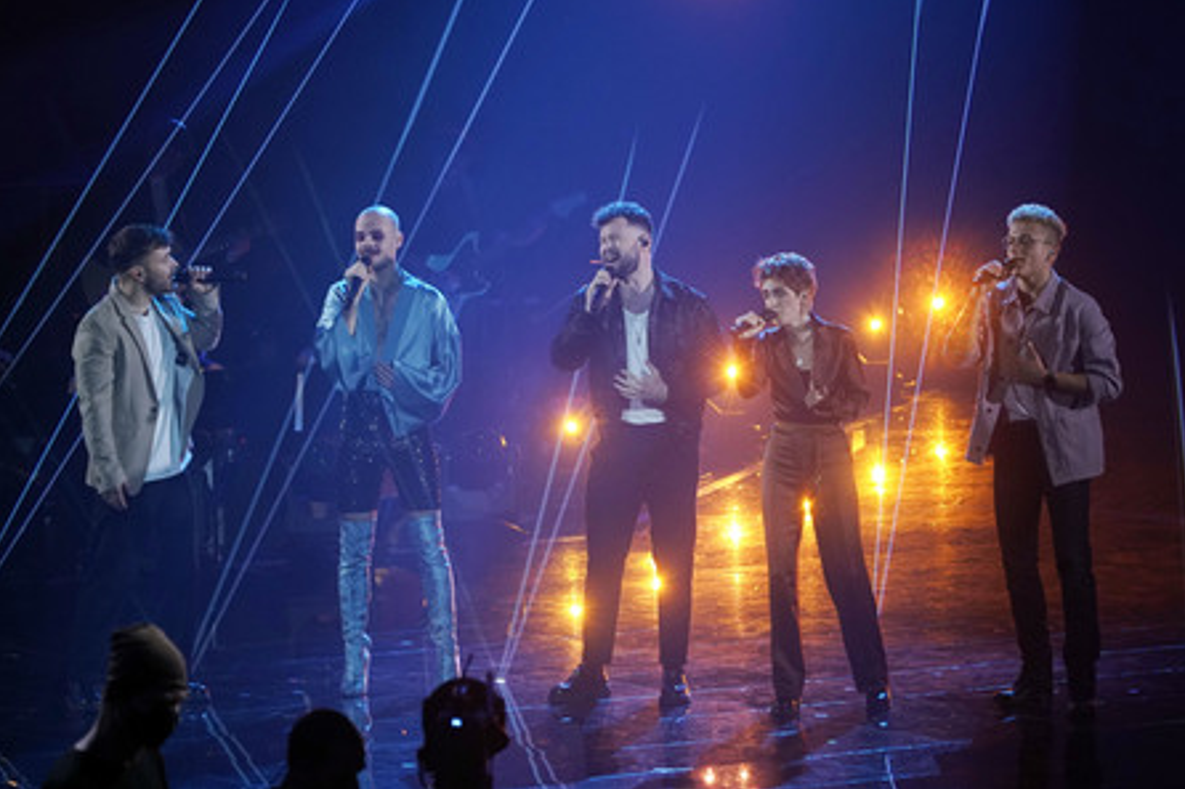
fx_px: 6646
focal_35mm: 202
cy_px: 393
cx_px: 594
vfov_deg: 6.8
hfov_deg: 10.2
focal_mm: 200
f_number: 5.6
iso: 4000
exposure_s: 1/160
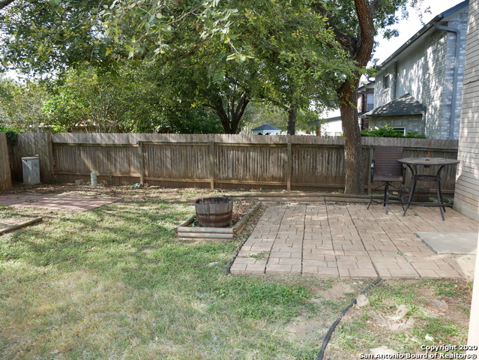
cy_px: 180
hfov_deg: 71.6
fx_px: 332
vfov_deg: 56.9
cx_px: 240
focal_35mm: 24
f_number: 5.6
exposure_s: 1/125
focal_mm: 12
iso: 200
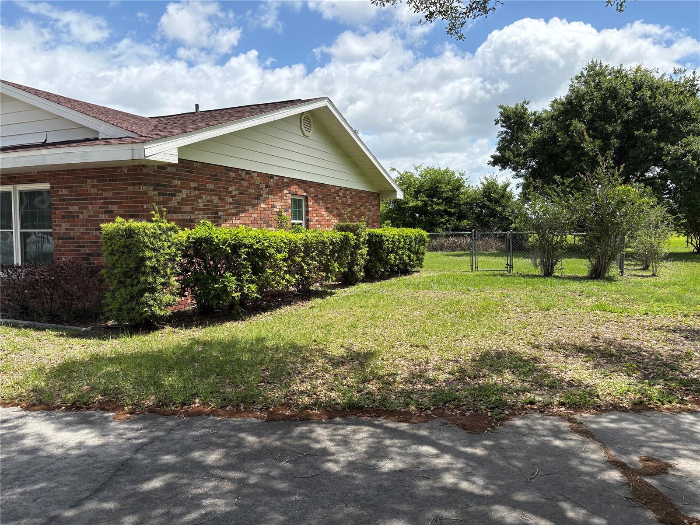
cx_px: 350
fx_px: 526
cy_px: 262
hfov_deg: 67.3
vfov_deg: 53.1
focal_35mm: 26
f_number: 1.6
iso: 50
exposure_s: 1/2985
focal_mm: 5.96
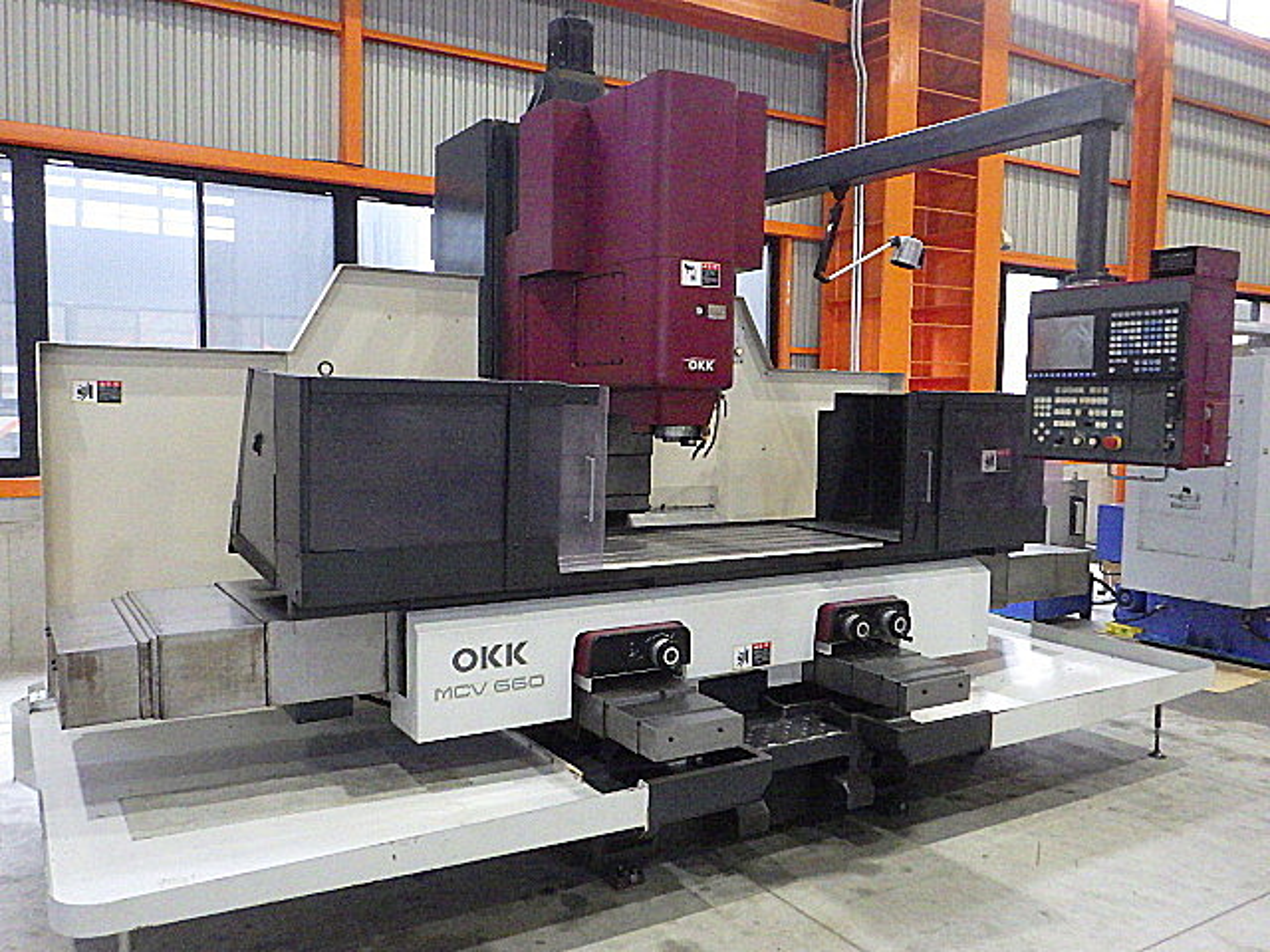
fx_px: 1027
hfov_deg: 63.4
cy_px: 476
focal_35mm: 28
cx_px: 635
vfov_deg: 49.7
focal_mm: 5
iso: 1000
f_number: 3.5
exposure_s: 1/45
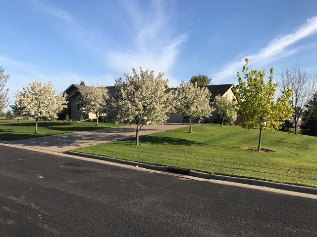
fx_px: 256
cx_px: 158
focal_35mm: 28
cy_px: 118
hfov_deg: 63.4
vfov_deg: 49.7
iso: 20
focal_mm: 3.99
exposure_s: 1/1650
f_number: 1.8
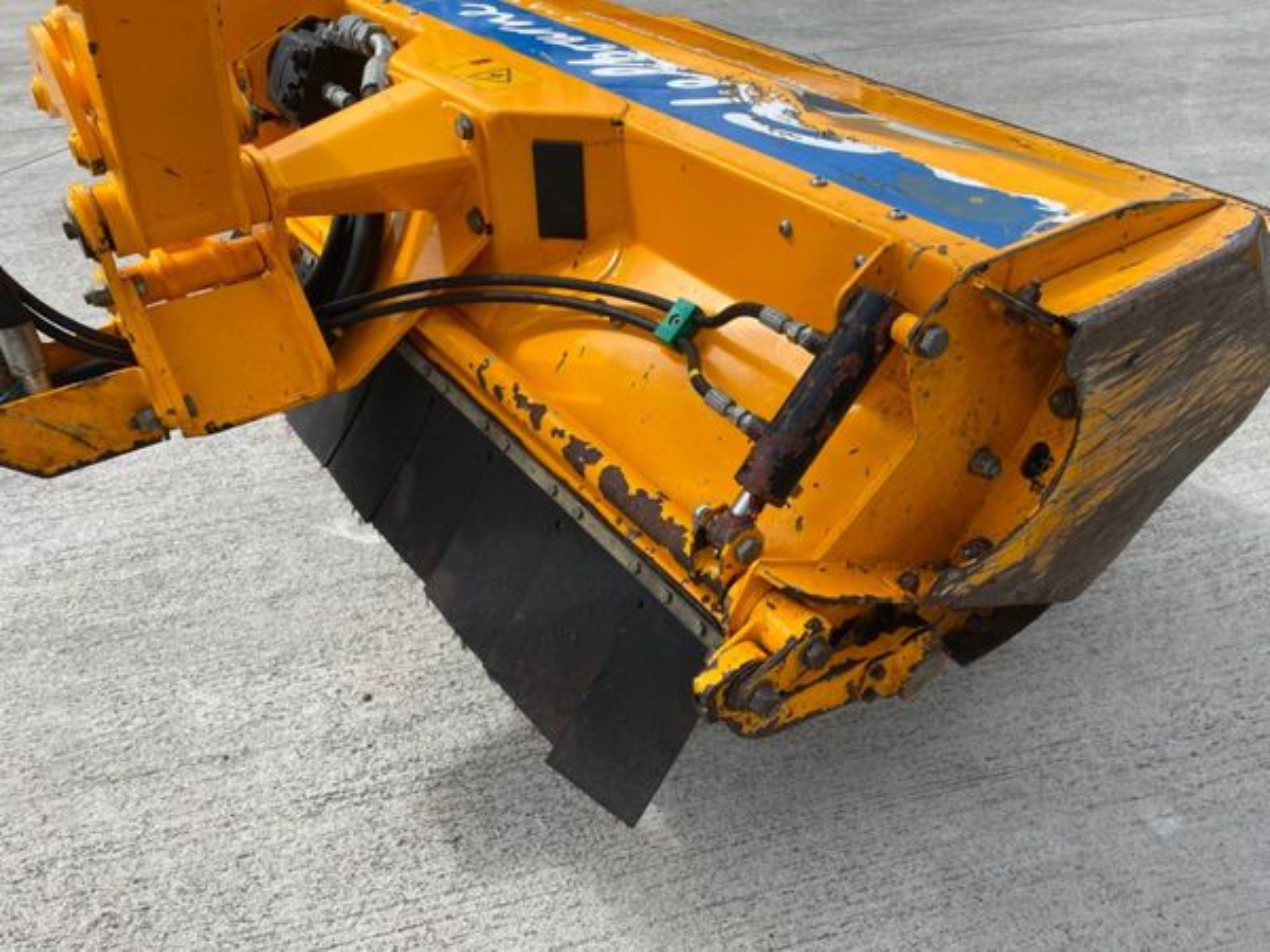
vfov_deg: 53.1
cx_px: 635
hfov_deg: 67.3
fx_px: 954
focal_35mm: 26
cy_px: 476
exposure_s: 1/2020
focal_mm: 4.2
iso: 32
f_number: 1.6
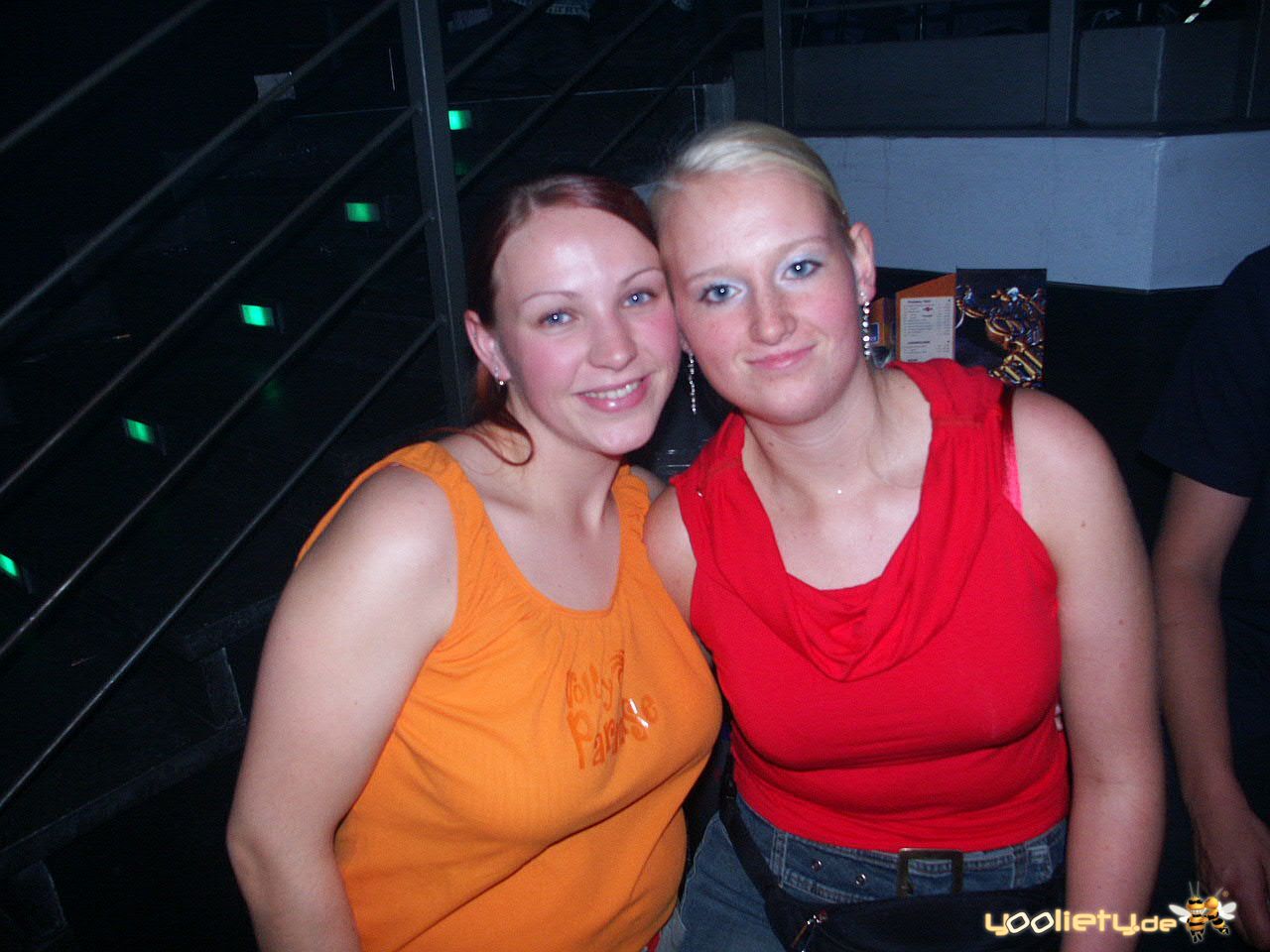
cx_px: 635
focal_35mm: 28
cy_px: 476
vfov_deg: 49.7
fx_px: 1027
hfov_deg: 63.4
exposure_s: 1/45
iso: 200
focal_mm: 7.21
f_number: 2.8
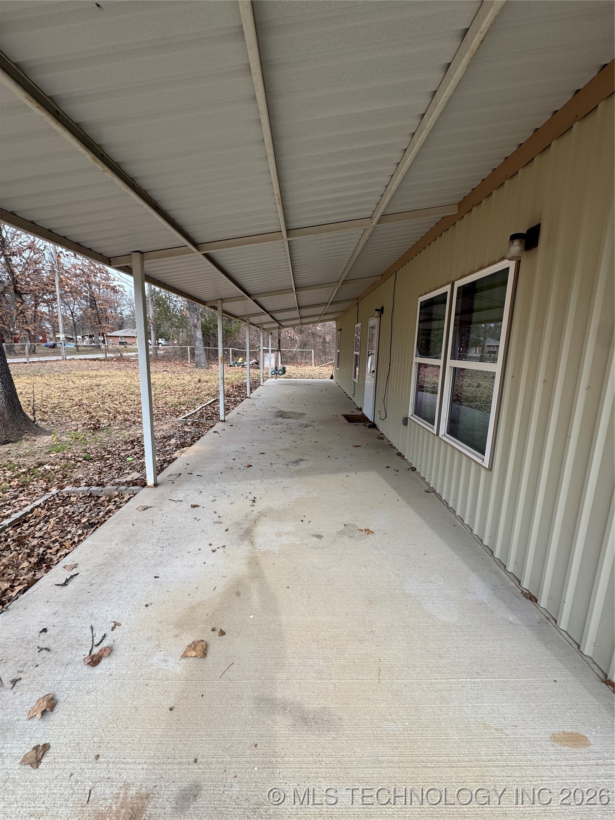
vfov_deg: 102.1
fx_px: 332
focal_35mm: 14
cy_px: 410
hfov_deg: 85.7
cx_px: 308
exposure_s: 1/287
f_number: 2.2
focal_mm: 2.22
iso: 40
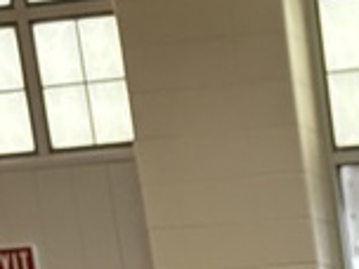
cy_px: 1161
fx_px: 1815
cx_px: 808
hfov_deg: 10.1
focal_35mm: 175
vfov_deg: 6.4
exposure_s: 1/60
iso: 160
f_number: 1.6
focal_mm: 5.96
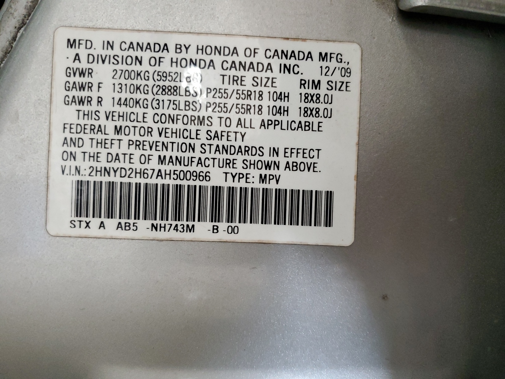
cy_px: 190
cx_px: 252
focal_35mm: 26
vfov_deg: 53.1
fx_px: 379
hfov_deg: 67.3
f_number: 1.5
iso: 250
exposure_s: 1/60.2
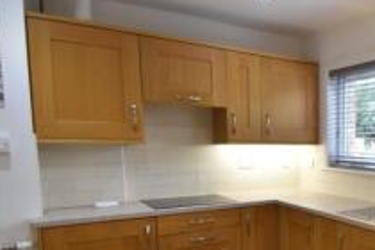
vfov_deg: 38.2
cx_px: 361
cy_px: 178
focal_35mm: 34
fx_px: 354
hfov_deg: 47.8
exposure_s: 1/15
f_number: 4.5
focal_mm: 10
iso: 100
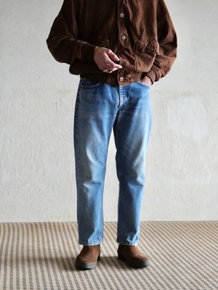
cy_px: 145
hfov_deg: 20.4
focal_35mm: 72
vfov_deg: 27.0
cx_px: 109
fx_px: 604
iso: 3200
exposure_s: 1/30
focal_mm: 36
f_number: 3.9
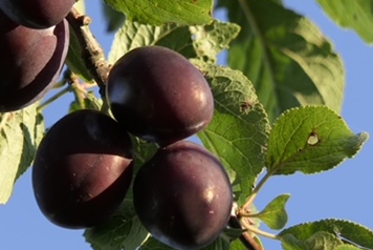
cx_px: 85
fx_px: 12972
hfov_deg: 1.6
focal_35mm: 1251
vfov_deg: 1.1
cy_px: 83
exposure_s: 1/200
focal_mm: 176
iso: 125
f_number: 4.5
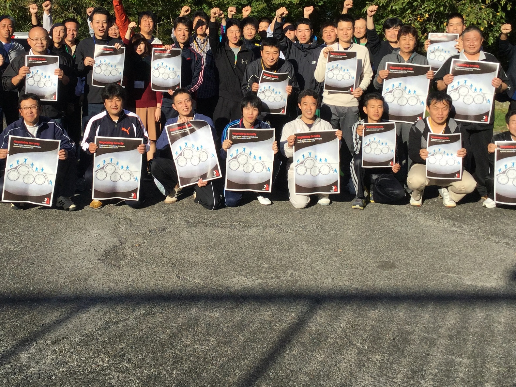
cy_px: 121
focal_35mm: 49
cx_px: 218
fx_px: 730
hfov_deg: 38.8
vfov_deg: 29.4
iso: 25
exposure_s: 1/1359
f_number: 2.4
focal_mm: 3.3
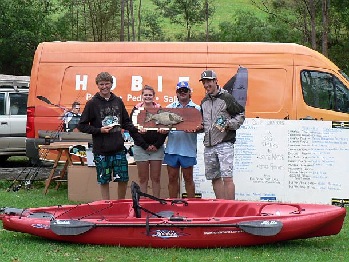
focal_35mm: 71
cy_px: 131
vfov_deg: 20.7
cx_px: 174
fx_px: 716
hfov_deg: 27.4
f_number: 3.2
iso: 80
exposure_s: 1/100
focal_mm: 11.8
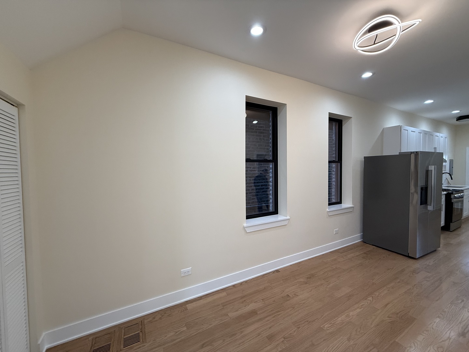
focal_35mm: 14
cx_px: 234
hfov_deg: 102.1
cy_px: 176
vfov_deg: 85.7
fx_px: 190
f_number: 2.2
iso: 125
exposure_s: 1/120
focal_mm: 2.22
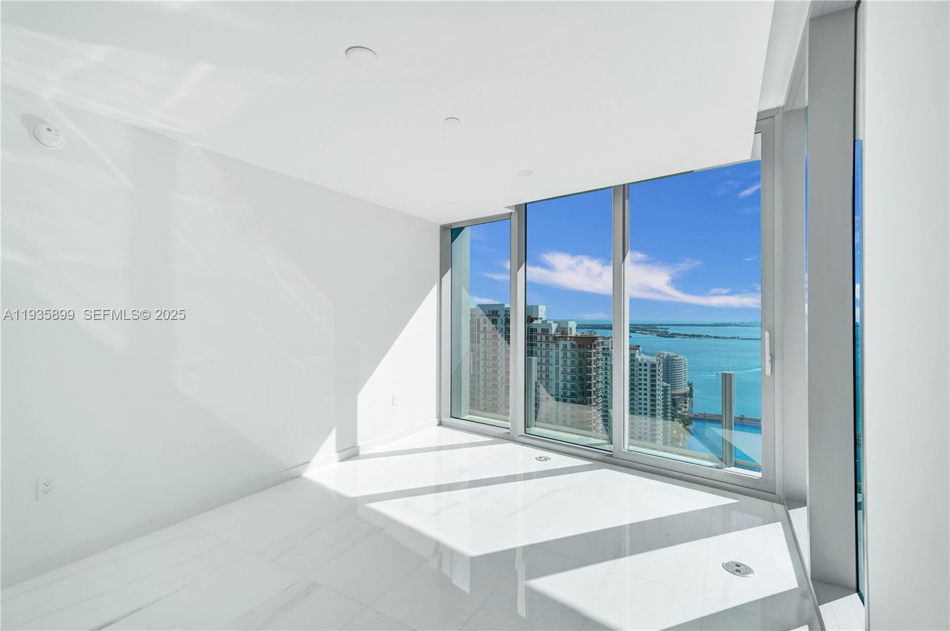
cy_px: 316
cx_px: 475
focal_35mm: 16
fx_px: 422
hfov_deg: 96.8
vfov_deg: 73.6
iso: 100
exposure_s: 1/500
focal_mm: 16
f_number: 4
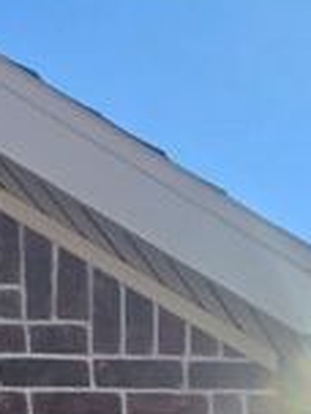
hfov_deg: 17.8
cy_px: 876
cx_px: 622
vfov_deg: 18.0
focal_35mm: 57
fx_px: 683
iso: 50
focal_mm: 2.2
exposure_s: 1/761
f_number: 2.2
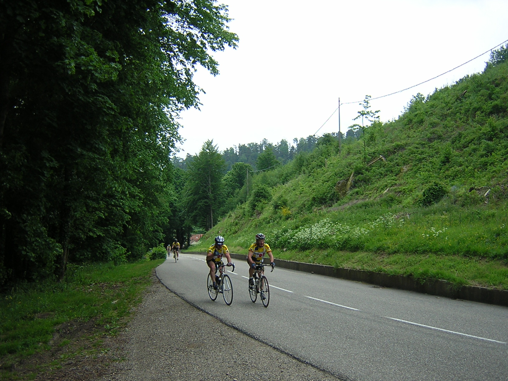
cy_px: 190
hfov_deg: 51.4
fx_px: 528
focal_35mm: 36
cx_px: 254
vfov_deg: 39.7
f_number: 2.6
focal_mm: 4.7
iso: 100
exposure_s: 1/411
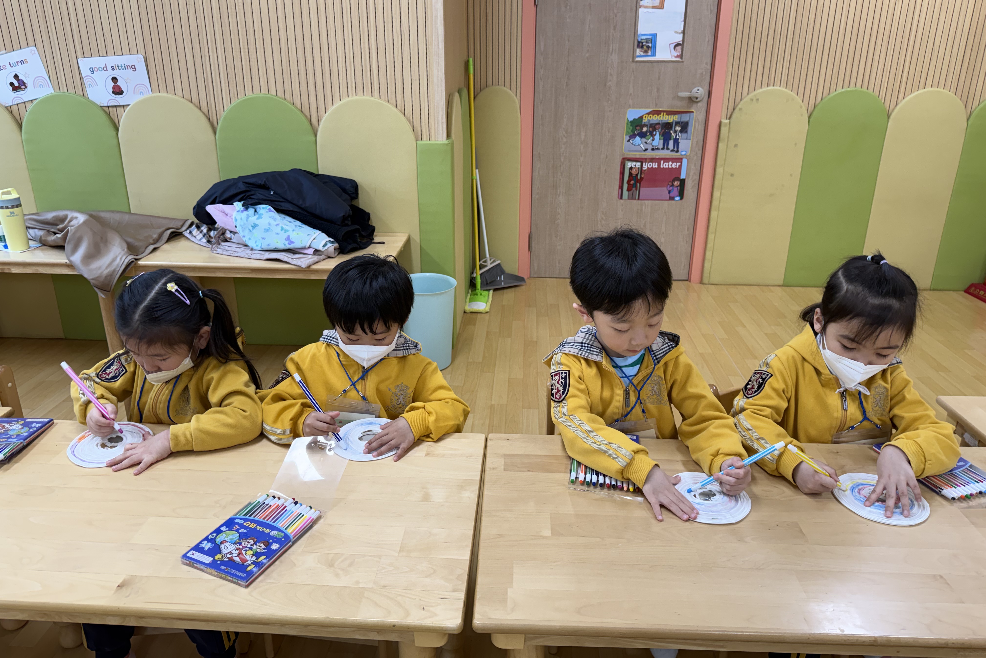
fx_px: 685
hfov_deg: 71.5
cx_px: 493
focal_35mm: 25
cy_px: 299
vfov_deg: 51.2
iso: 160
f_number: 1.78
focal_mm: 6.76
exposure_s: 1/120
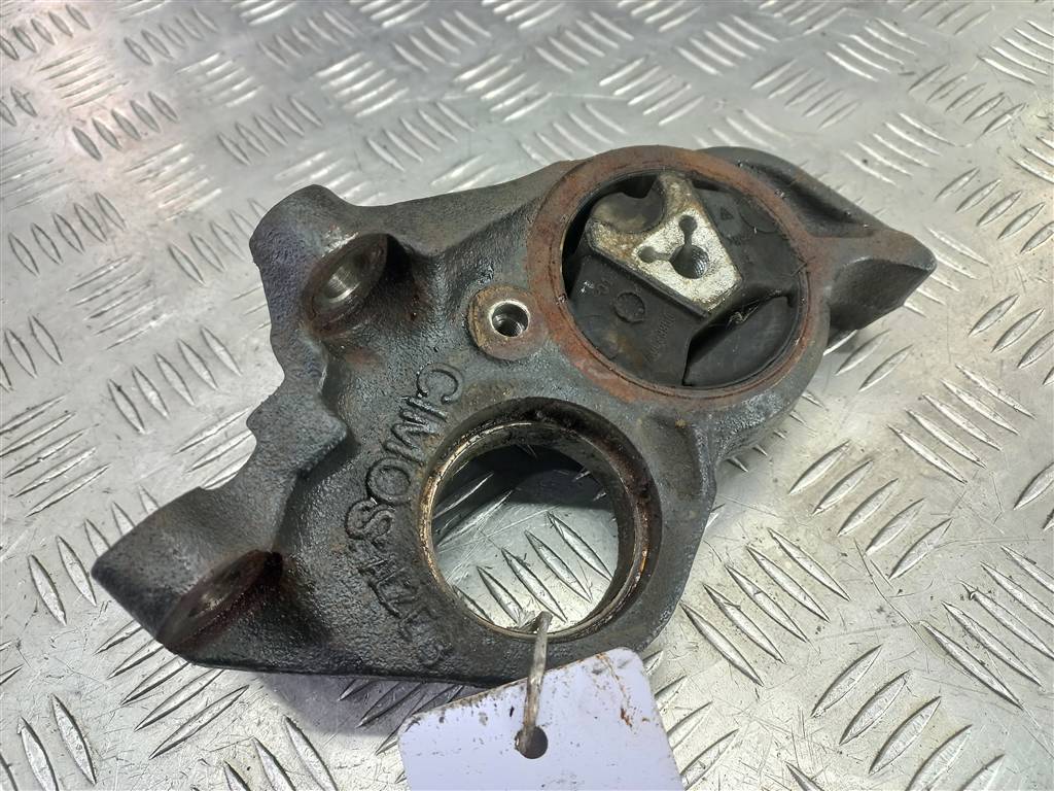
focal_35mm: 25
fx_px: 761
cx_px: 527
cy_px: 396
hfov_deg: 69.4
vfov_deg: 54.9
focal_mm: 4.6
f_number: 1.8
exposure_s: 1/50
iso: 125
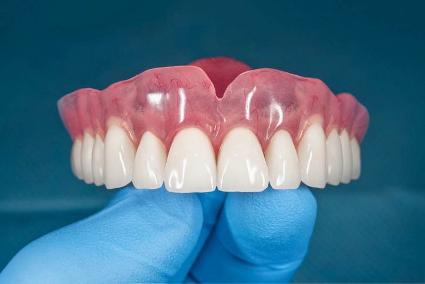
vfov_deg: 18.2
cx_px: 212
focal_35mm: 75
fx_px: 886
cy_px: 142
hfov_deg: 27.0
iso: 100
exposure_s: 1/250
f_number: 14
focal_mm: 50
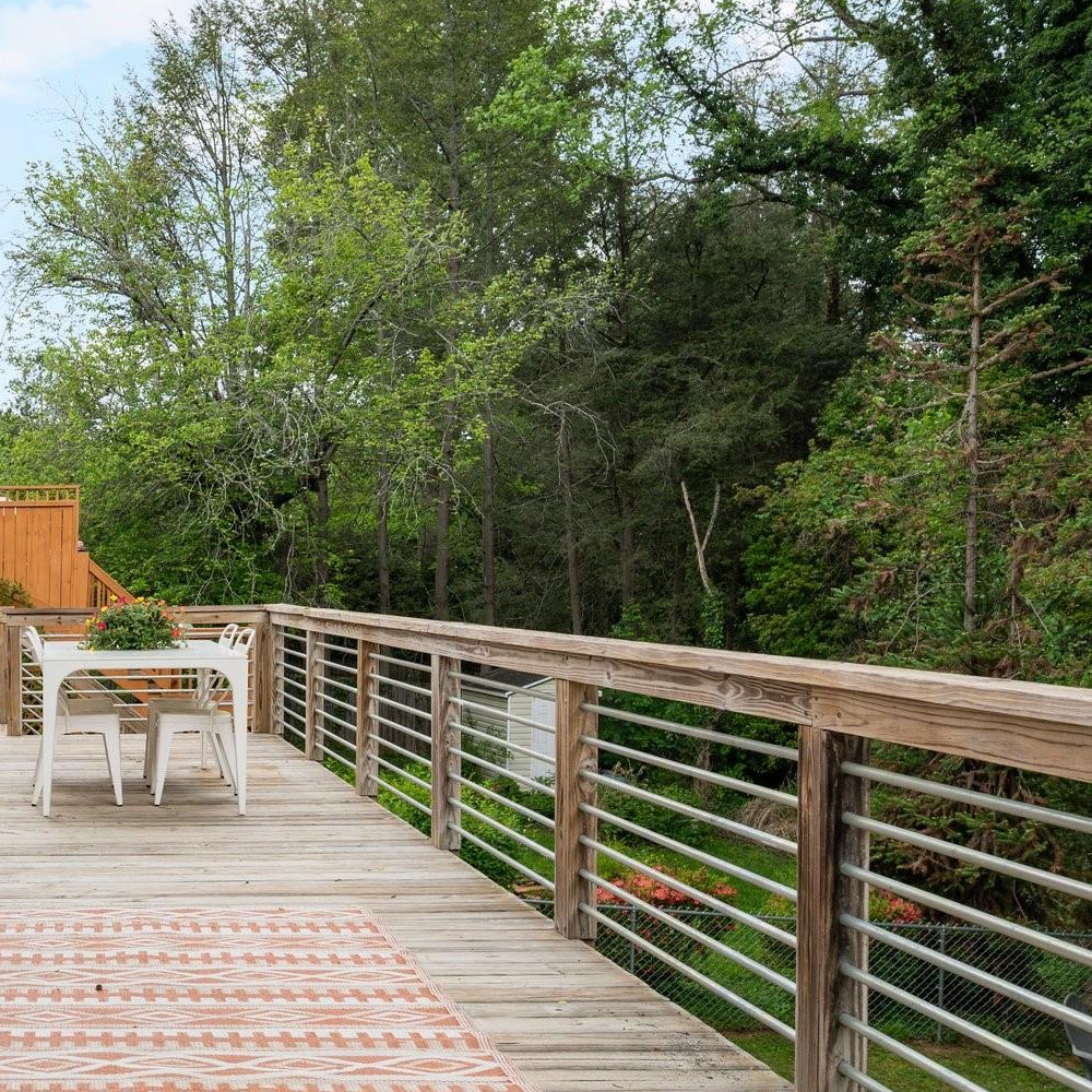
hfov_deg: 37.4
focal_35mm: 41
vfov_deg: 41.0
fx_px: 1459
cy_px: 559
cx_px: 46
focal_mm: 23.5
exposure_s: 1/500
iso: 200
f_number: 8
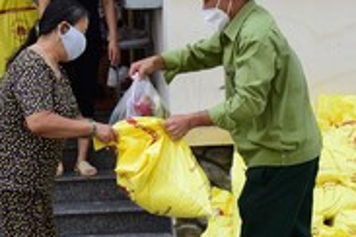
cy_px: 58
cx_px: 105
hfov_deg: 16.9
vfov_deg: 11.3
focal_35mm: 121
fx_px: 1196
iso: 200
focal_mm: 34
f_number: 7.1
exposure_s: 1/200
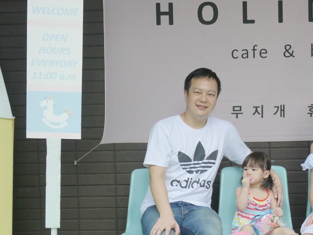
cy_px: 160
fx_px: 742
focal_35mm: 82
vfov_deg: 17.9
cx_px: 245
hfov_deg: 23.5
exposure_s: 1/400
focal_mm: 20
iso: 160
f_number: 1.7
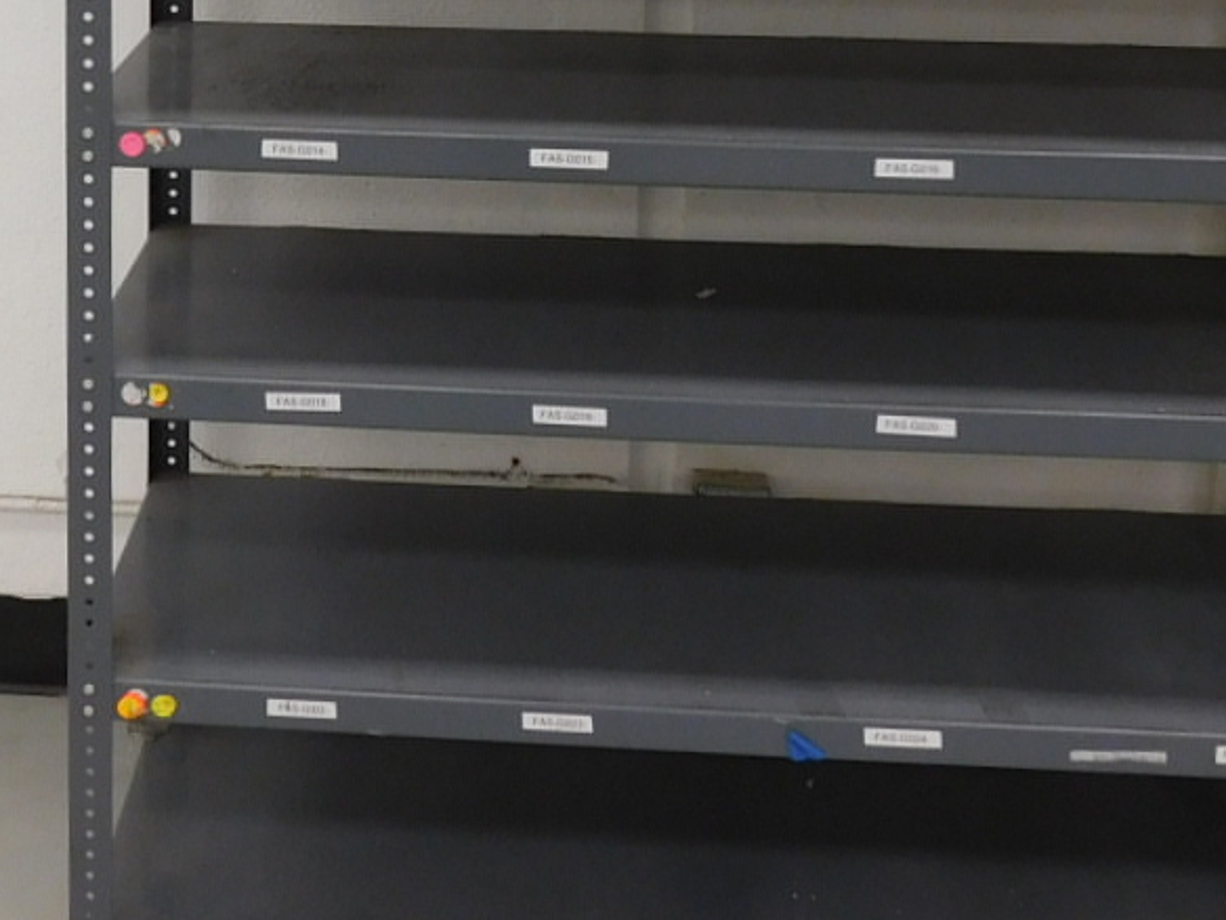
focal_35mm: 63
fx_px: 2231
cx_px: 309
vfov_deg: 21.8
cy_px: -139
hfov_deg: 30.2
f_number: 3
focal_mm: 4
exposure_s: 1/30
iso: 160
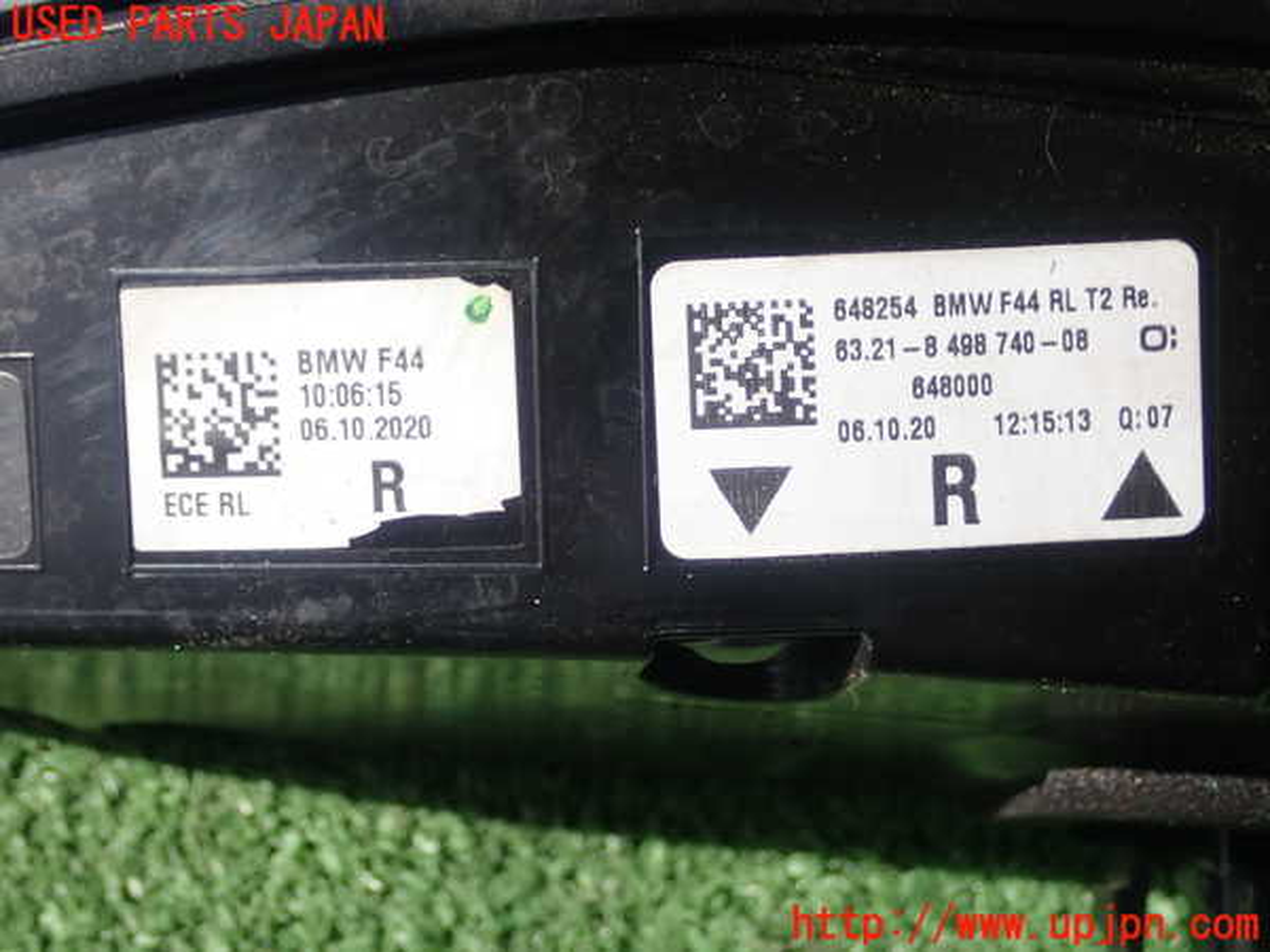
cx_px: 635
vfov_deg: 22.6
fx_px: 2385
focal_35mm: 65
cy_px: 476
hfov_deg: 29.8
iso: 125
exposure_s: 1/125
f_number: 3.8
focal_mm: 11.78
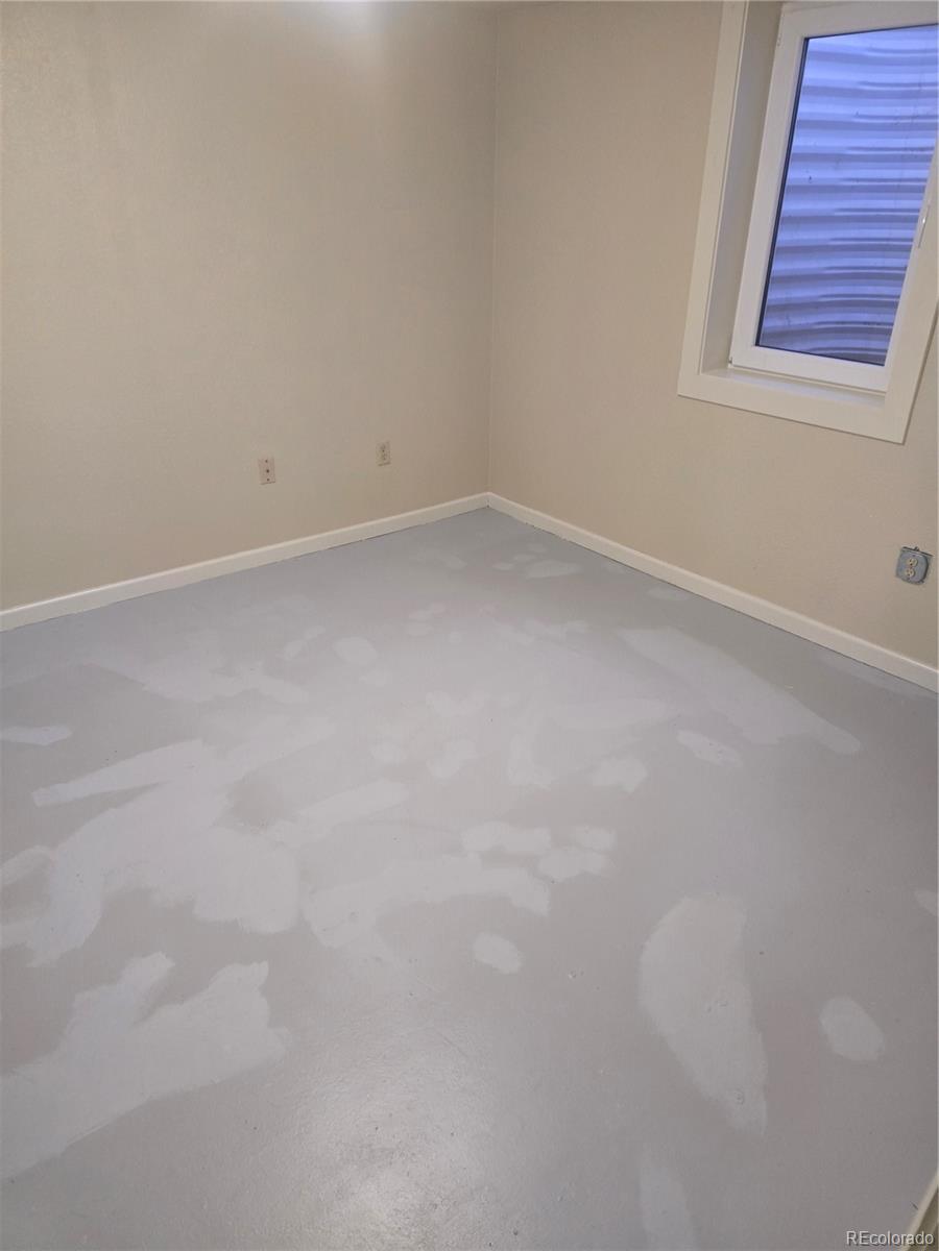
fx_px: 832
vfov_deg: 73.9
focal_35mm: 23
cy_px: 626
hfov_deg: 58.9
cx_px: 470
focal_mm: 6.3
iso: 640
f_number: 1.7
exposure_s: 1/120
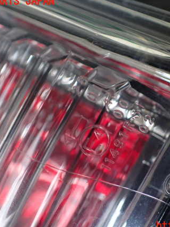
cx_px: 117
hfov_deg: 33.9
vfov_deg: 44.8
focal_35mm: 42
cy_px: 114
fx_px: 275
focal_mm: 5.4
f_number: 2.3
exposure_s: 1/125
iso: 200
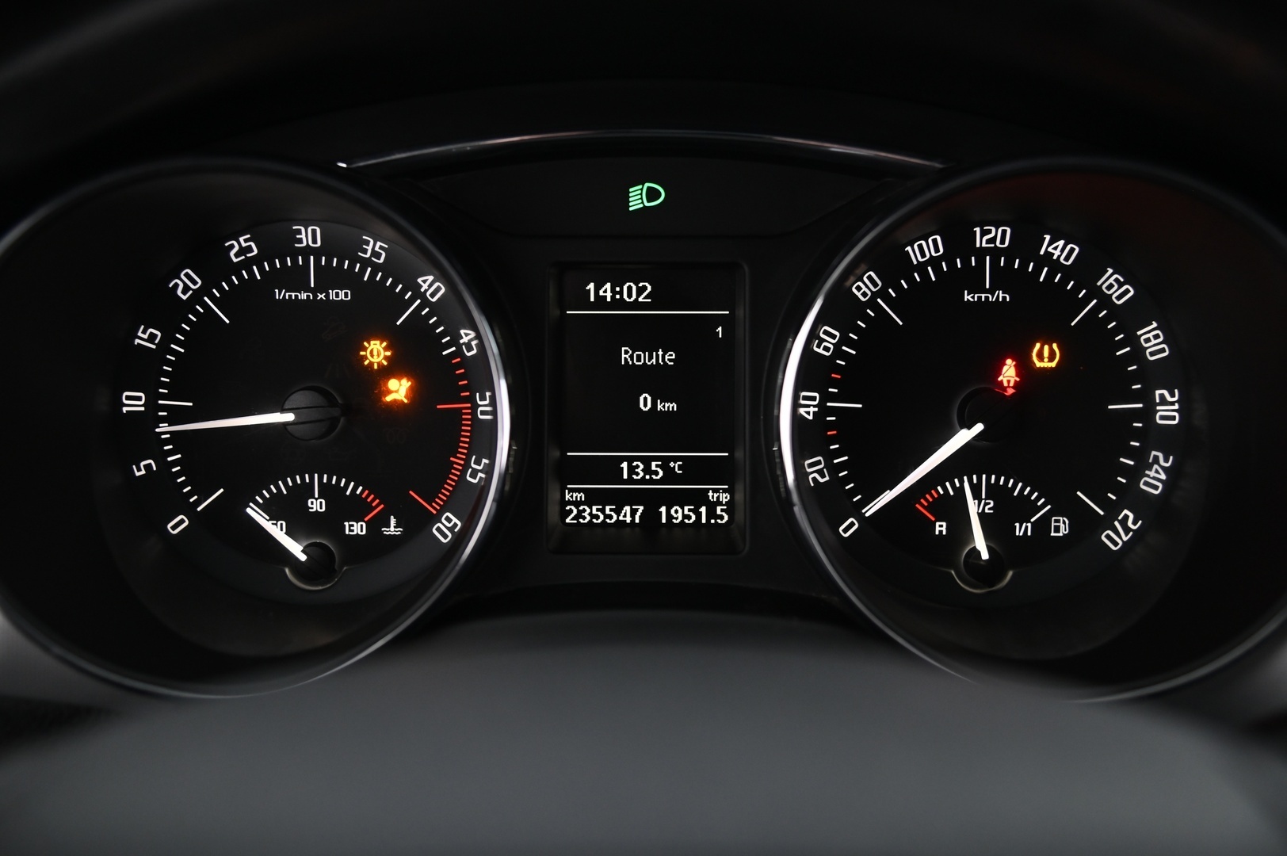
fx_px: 1429
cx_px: 644
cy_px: 428
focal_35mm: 40
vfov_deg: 33.3
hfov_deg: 48.5
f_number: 4
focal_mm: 40
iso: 2000
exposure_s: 1/20
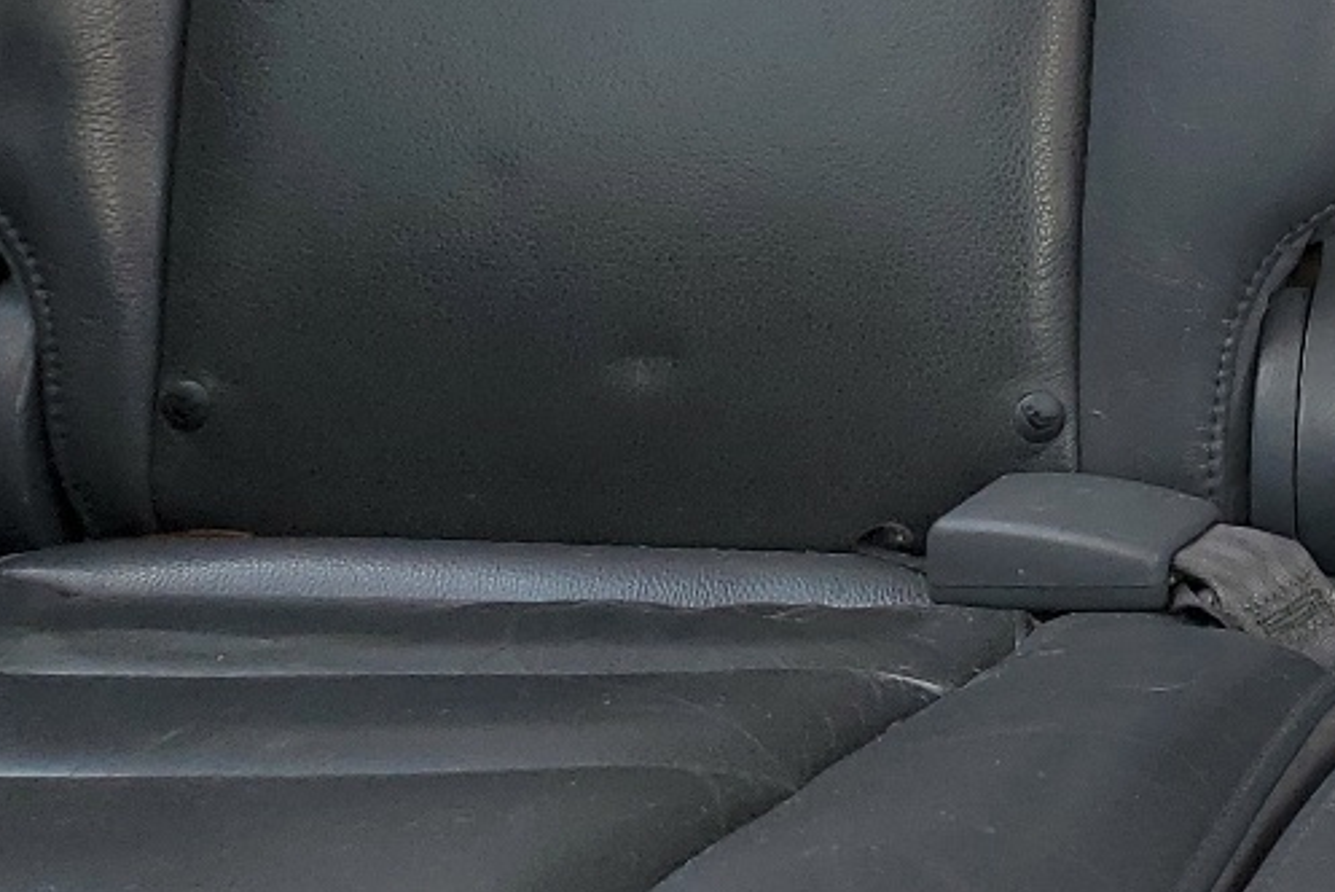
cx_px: 2063
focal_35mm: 87
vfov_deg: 14.9
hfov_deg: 19.9
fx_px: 3228
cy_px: -306
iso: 50
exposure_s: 1/154
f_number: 1.5
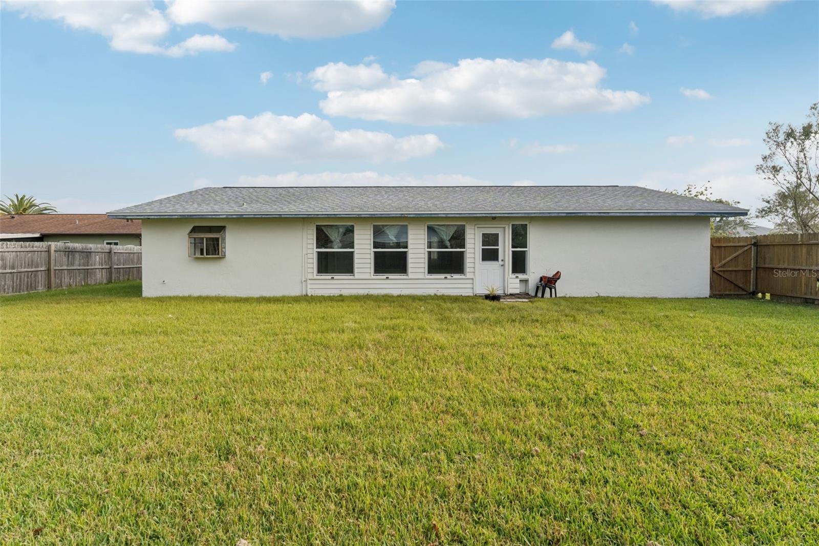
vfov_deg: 81.2
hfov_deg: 104.3
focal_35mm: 14
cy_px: 273
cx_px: 410
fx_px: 318
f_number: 10
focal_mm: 14
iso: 400
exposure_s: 1/400
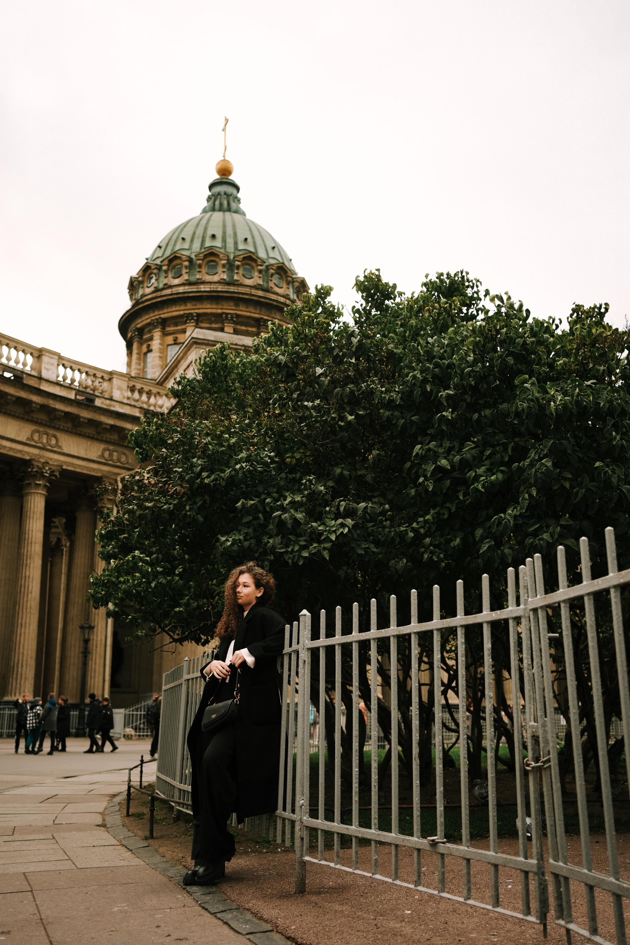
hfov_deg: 37.9
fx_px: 919
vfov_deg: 54.4
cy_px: 472
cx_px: 315
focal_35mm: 35
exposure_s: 1/400
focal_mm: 35
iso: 100
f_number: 2.8
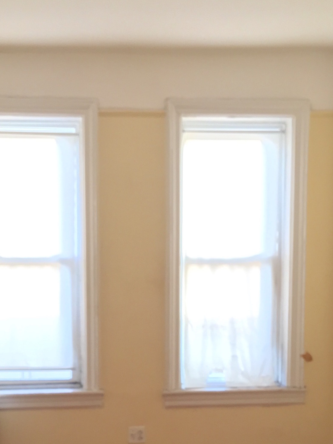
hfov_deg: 26.0
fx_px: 718
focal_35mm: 56
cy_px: 370
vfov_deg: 33.1
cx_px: 121
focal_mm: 4.15
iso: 160
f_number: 2.2
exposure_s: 1/30
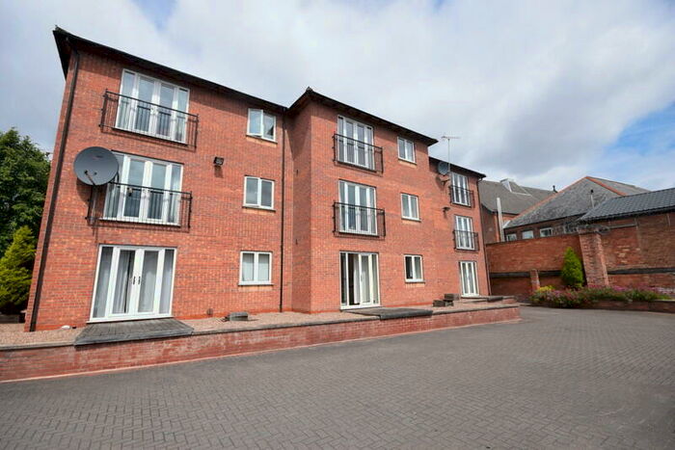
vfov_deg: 77.4
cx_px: 338
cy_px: 225
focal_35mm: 15
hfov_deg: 100.4
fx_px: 281
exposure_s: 1/400
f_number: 10
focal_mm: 10
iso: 200
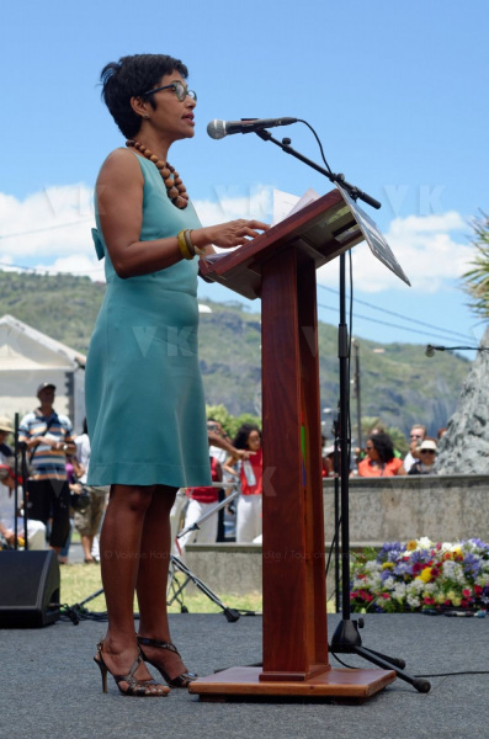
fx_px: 1536
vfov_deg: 27.1
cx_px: 244
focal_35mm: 75
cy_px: 370
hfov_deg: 18.1
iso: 100
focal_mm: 50
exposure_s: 1/400
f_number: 5
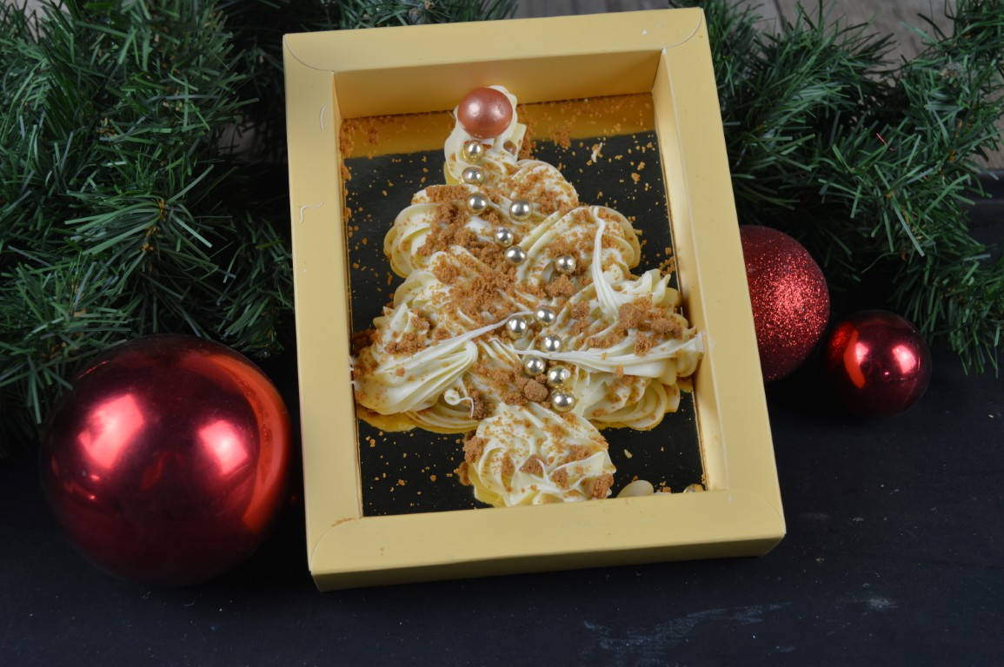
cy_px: 334
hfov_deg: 38.9
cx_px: 502
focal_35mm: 51
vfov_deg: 26.4
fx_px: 1421
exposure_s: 1/10
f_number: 6.3
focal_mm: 34
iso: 100
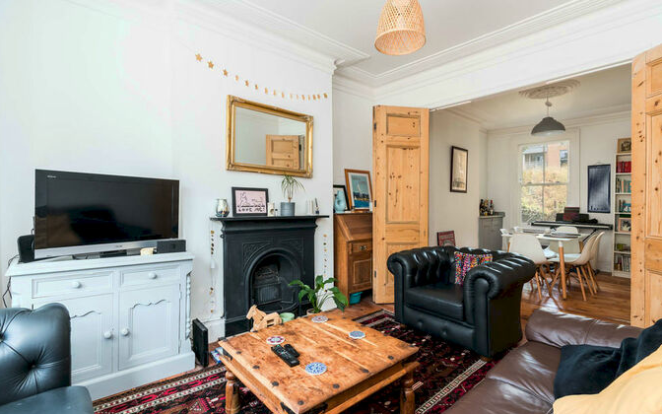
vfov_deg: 68.0
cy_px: 207
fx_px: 307
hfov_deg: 94.4
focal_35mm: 17
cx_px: 335
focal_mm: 16
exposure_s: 1/8
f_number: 8
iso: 250
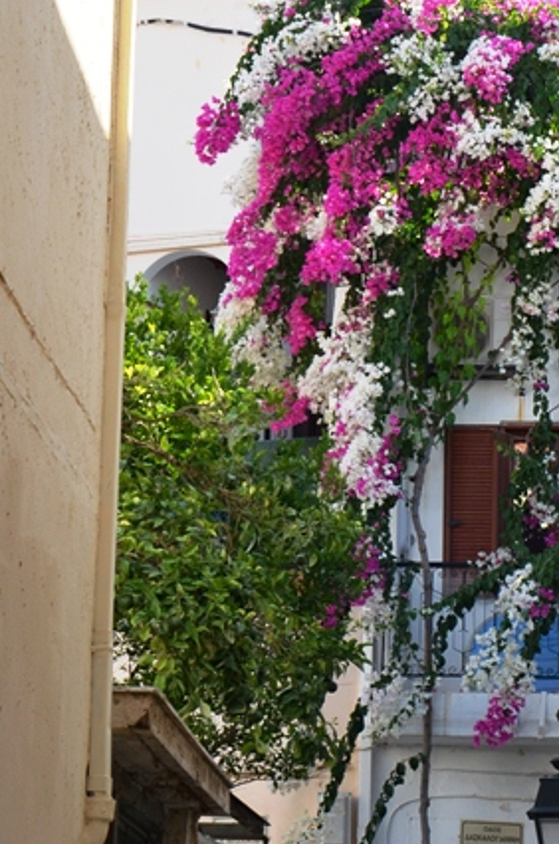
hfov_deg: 10.0
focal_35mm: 137
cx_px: 379
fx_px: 3206
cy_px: 432
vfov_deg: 15.0
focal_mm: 38
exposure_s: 1/250
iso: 200
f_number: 8
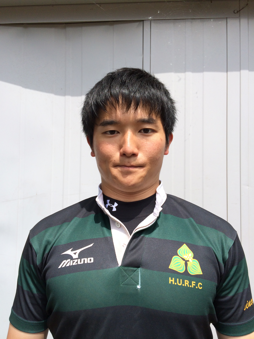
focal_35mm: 30
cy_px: 170
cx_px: 127
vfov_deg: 60.0
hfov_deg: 46.8
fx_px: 294
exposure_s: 1/1709
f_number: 2.2
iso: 40
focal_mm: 4.12
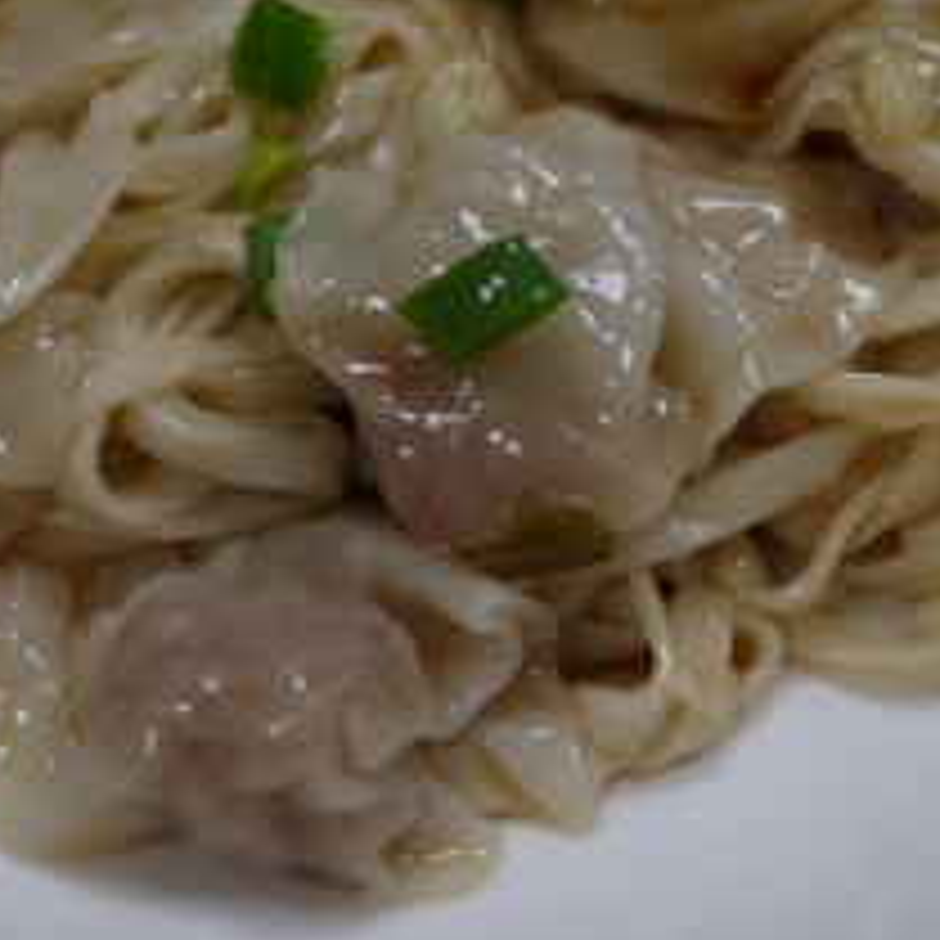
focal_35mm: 72
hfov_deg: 24.0
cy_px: 207
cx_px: 450
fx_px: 2212
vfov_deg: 23.7
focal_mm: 19
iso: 250
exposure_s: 1/60
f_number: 4.3
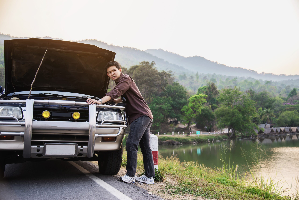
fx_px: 316
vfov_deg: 35.1
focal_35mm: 38
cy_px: 100
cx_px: 150
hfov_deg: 50.7
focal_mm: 38
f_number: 4
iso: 200
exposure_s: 1/160
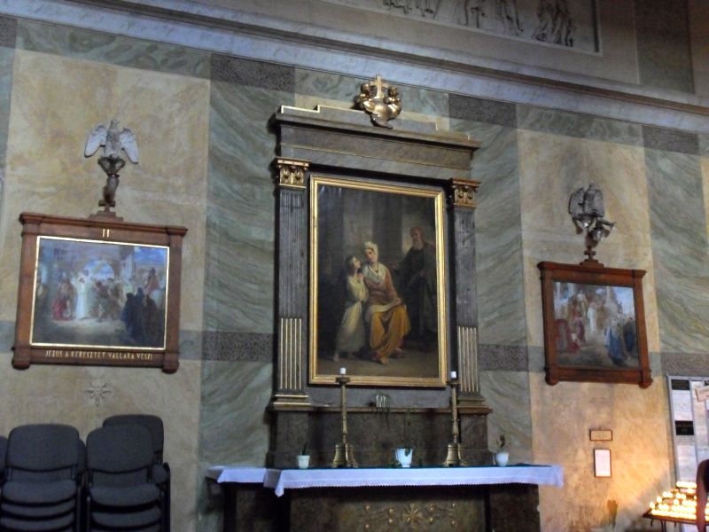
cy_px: 266
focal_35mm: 45
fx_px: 922
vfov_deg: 32.2
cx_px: 354
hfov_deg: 42.1
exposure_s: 1/10
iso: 800
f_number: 4.2
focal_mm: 7.9
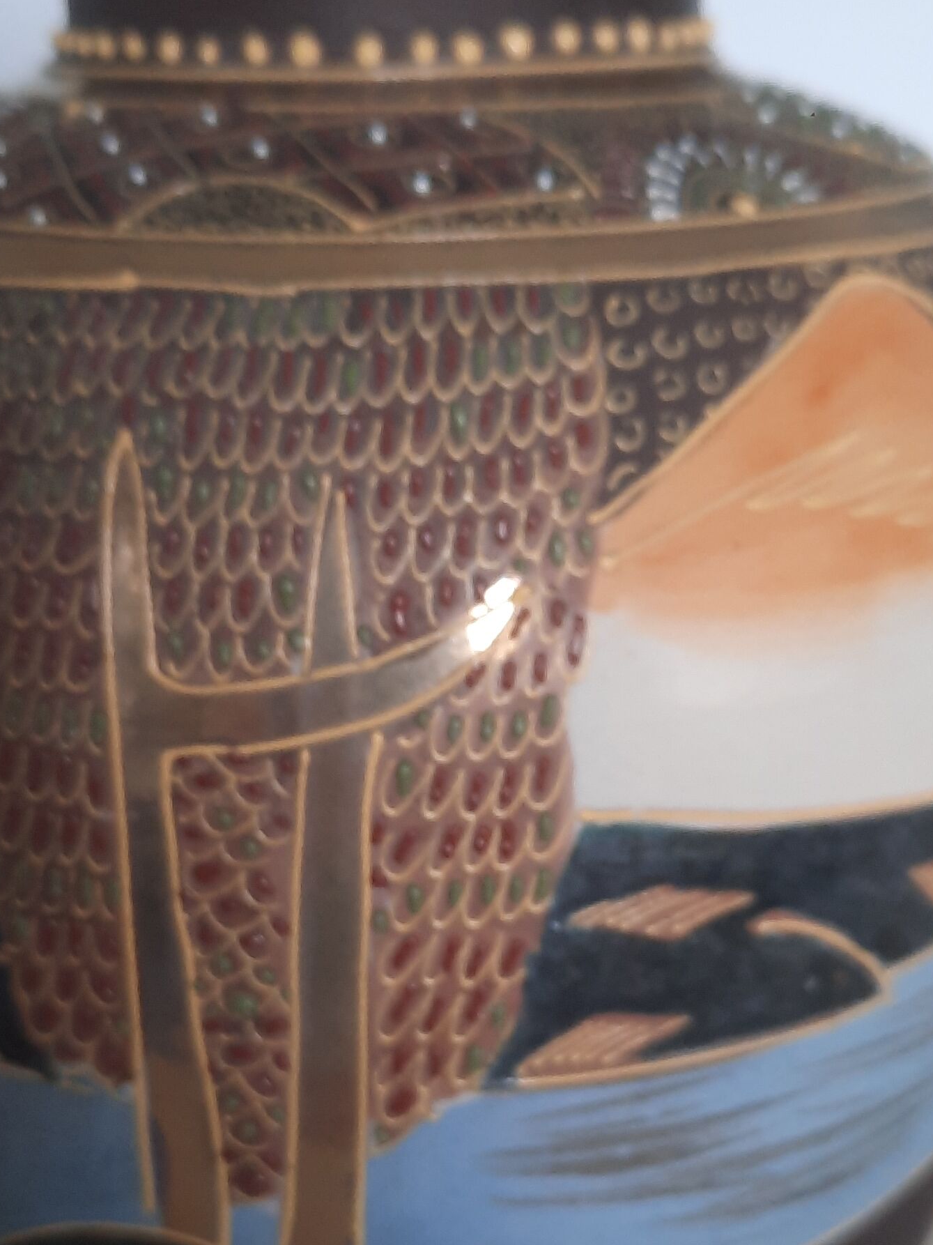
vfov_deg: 34.2
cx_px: 460
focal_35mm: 56
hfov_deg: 26.1
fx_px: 2013
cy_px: 788
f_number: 2
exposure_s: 1/50
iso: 160
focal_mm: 4.6
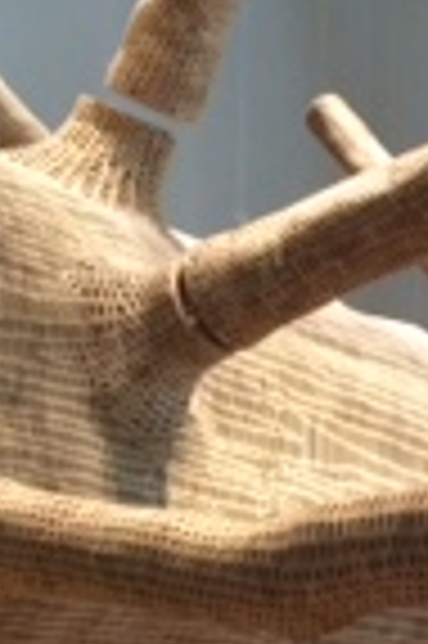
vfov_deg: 15.1
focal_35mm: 135
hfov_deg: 9.6
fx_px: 2413
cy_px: 531
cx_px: 797
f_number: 2.2
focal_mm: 4.15
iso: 200
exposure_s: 1/30
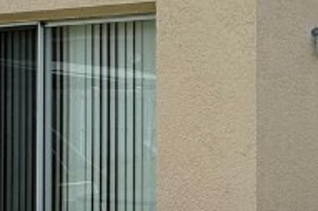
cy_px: 91
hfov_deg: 23.2
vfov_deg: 17.5
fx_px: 688
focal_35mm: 78
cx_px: 406
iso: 50
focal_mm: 2.22
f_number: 2.2
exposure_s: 1/1748
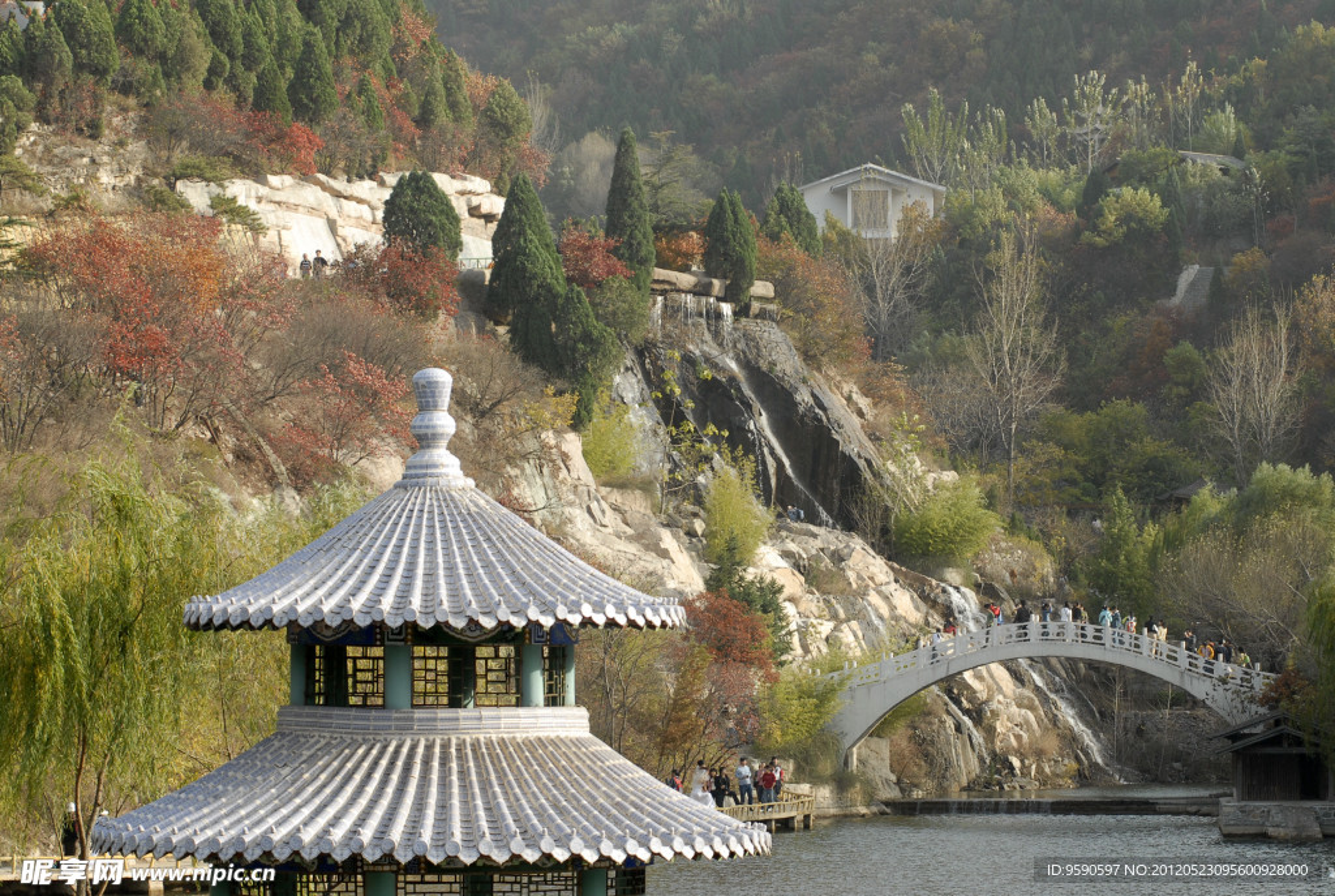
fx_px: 4458
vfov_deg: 11.5
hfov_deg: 17.0
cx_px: 668
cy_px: 448
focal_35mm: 120
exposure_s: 1/100
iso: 200
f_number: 8
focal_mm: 80
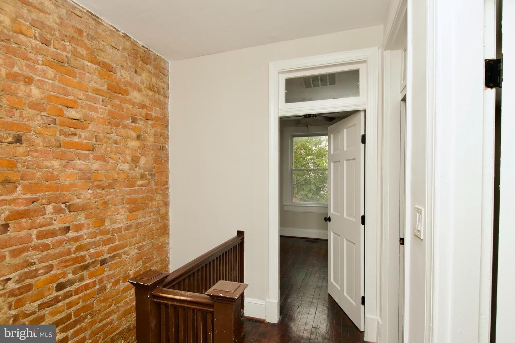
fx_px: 257
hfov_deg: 90.0
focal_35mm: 18
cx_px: 258
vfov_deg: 67.4
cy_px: 172
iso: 320
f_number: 7.1
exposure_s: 1/100
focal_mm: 12
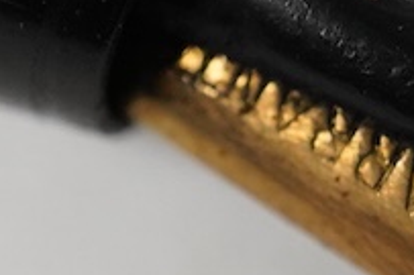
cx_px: 523
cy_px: 149
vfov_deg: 5.5
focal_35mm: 250
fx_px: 2873
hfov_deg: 8.1
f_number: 10
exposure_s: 1/200
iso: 2500
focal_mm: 30
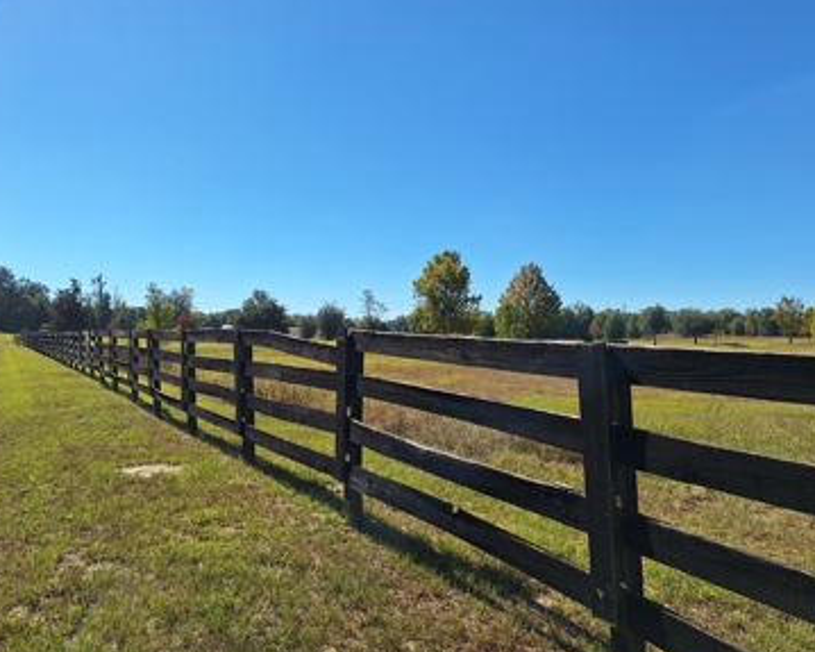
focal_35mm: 25
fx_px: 603
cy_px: 329
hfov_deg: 68.0
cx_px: 438
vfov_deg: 56.8
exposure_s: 1/3333
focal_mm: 5.54
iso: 40
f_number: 1.8
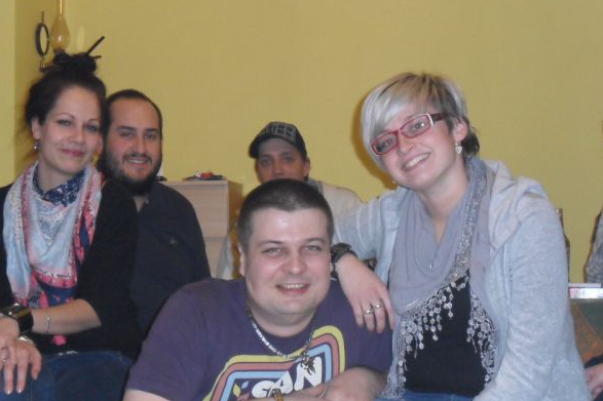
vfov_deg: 23.0
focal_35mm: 59
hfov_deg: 33.9
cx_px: 293
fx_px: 988
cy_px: 201
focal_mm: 9.3
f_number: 5
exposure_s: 1/20
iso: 400
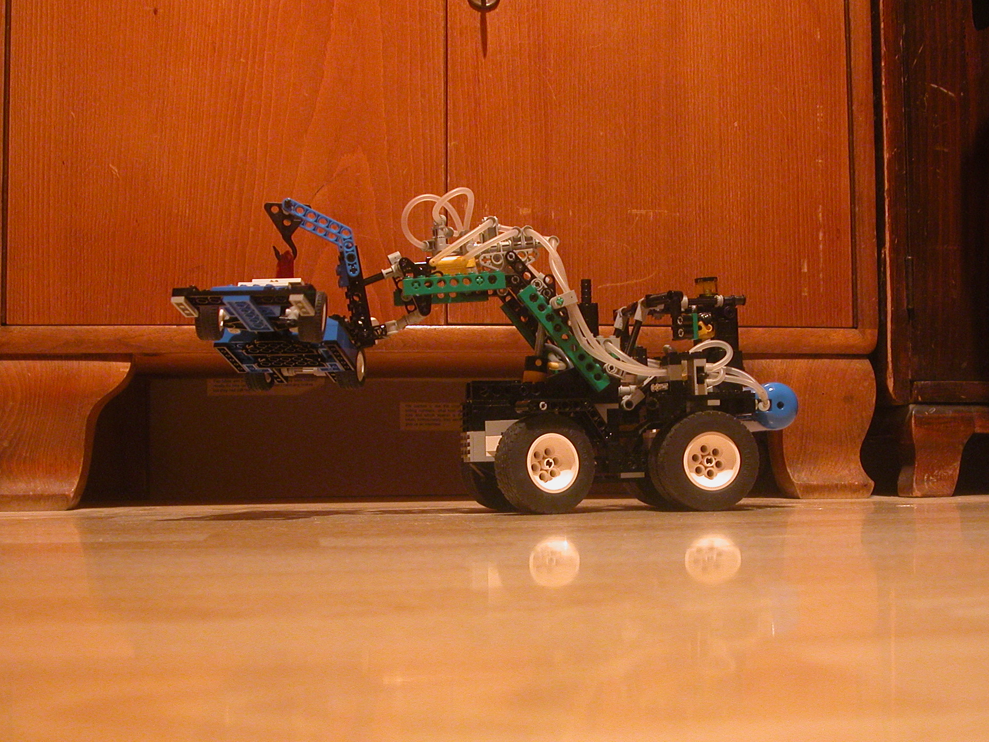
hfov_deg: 39.6
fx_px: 1371
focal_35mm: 48
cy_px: 448
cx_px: 539
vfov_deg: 30.2
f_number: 2.8
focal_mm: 8.9
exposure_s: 1/2.7
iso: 200
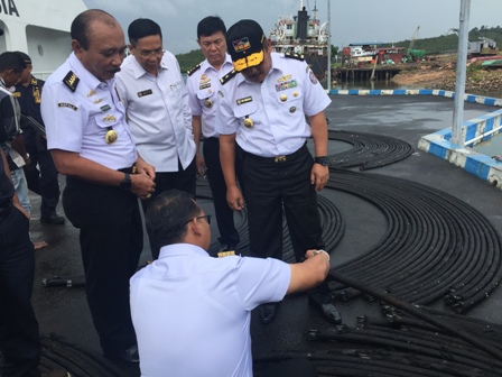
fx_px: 421
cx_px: 251
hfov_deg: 61.7
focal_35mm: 29
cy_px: 188
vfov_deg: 48.2
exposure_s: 1/1163
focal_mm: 4.15
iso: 32
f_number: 2.2
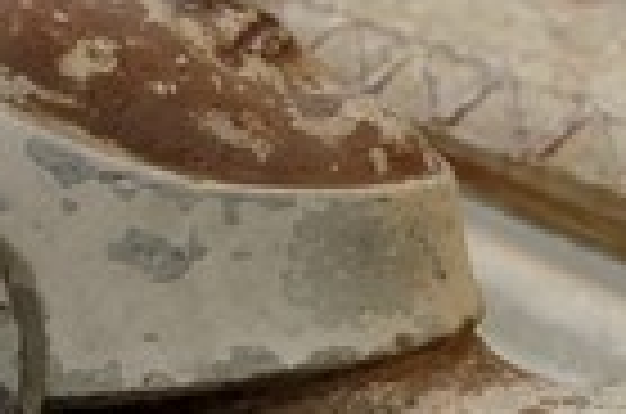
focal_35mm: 705
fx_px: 12223
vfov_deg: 1.9
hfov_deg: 2.9
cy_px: -99
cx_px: 516
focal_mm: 155
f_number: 8
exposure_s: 1/2
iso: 100
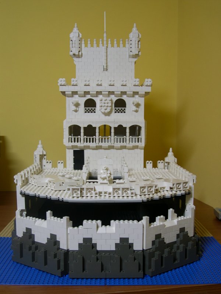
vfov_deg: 44.8
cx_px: 110
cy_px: 147
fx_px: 358
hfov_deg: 34.3
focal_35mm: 42
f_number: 2.9
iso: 100
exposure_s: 1/6.4
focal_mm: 9
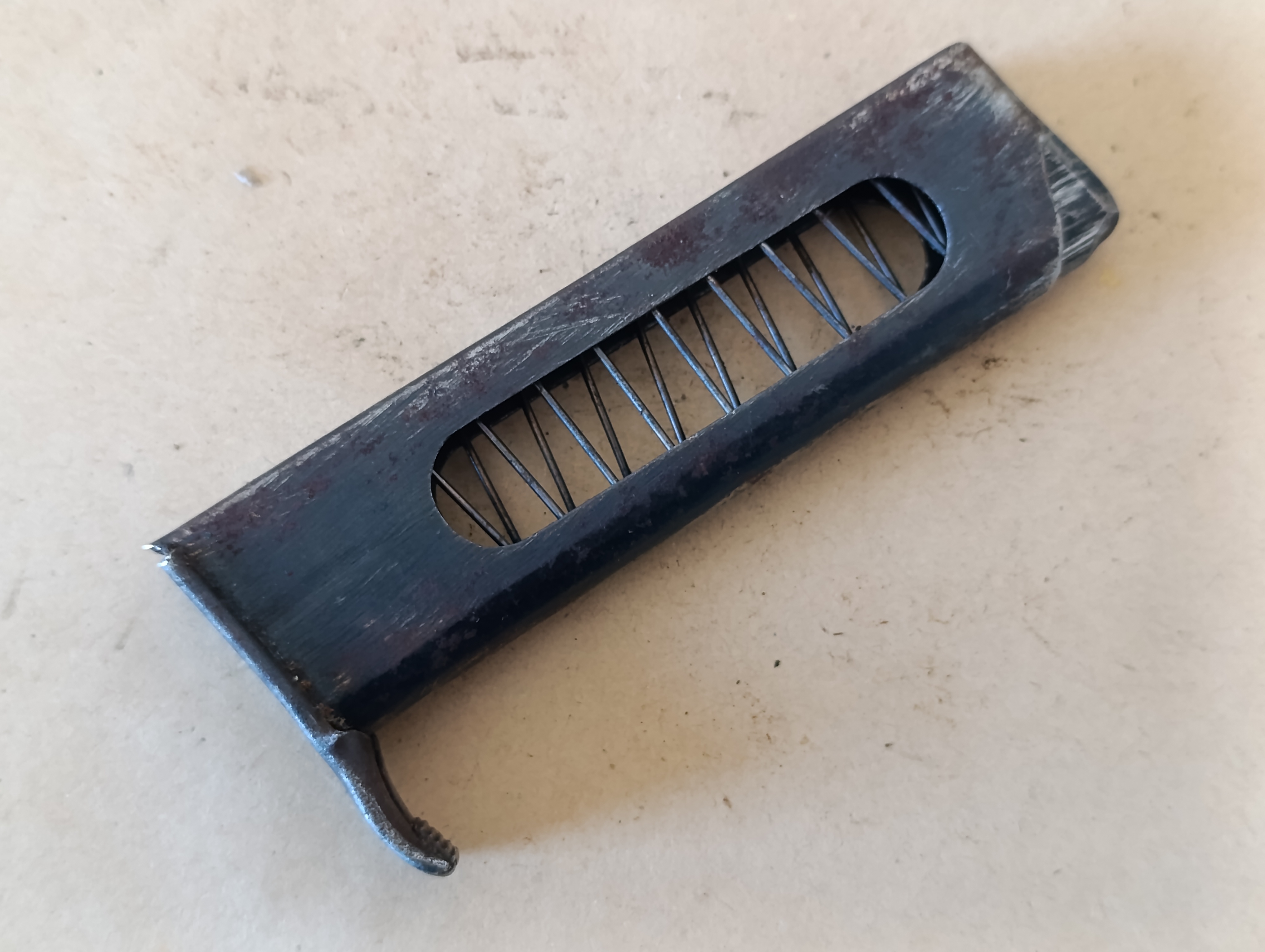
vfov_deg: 31.6
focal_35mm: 46
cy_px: 476
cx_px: 632
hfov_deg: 41.2
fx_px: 1683
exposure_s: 1/33.3
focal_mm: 6.14
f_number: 1.6
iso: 1000
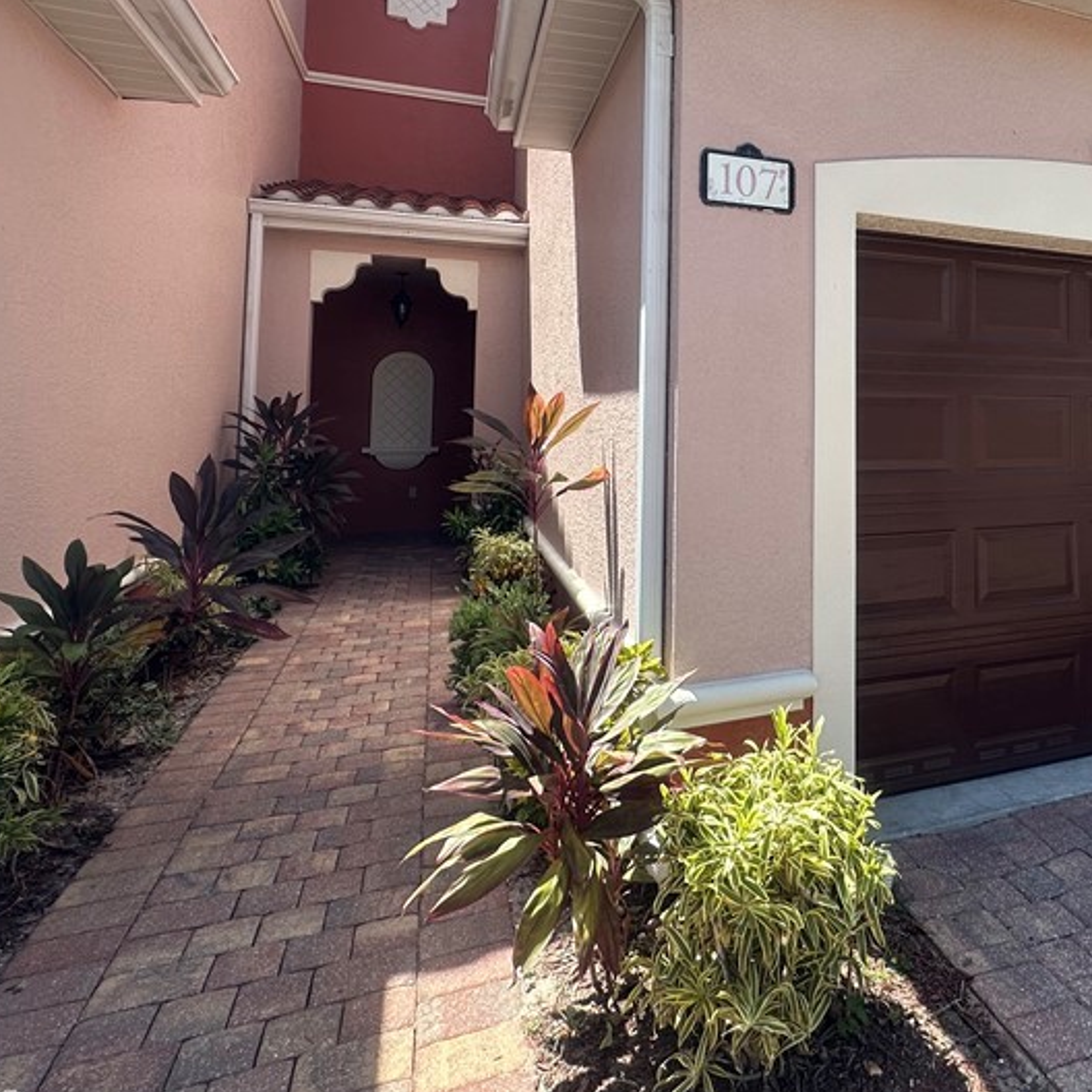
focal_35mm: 24
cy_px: 360
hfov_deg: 61.1
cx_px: 831
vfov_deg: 63.3
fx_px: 857
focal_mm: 2.22
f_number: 2.2
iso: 40
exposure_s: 1/612
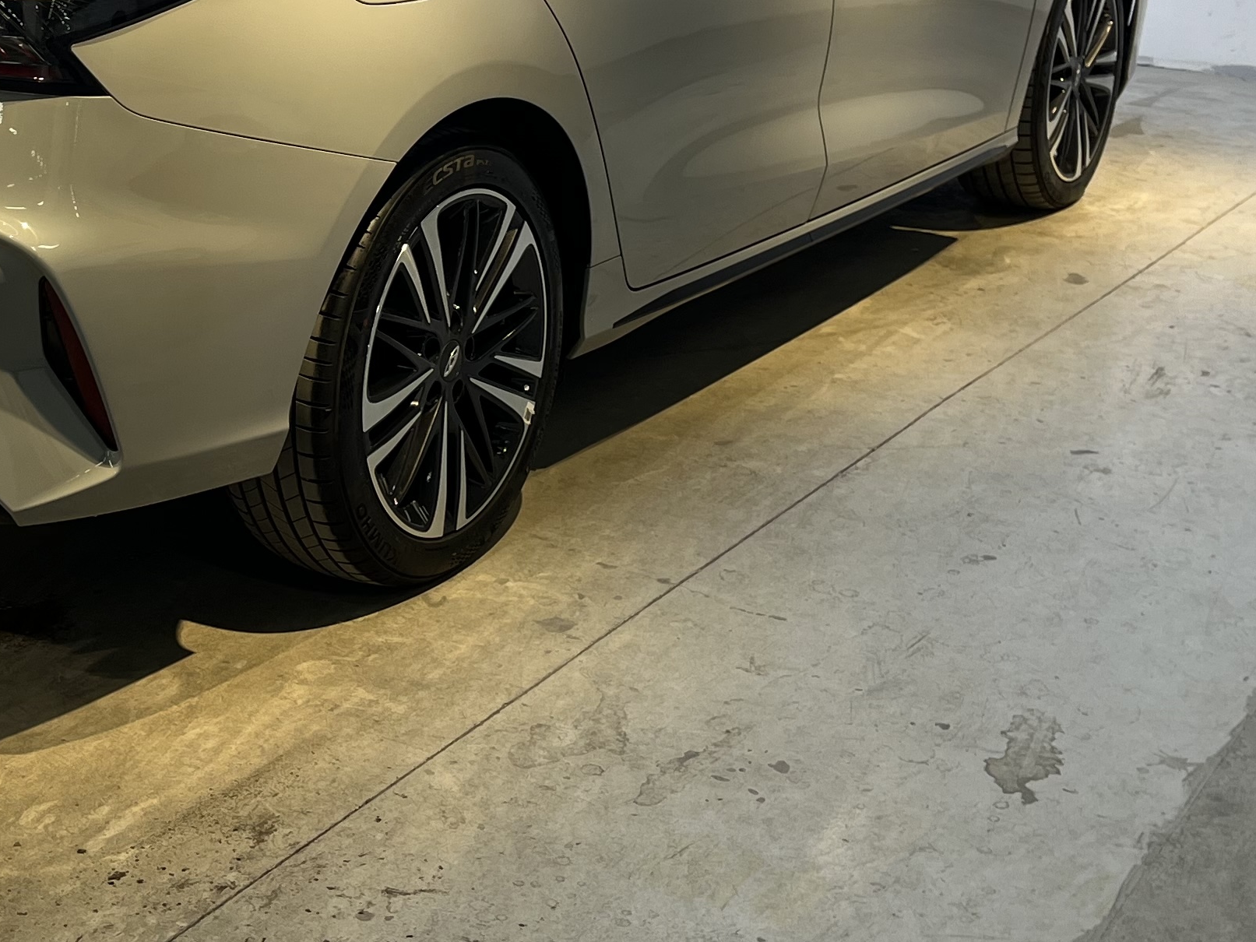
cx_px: 288
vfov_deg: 22.2
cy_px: 154
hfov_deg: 29.3
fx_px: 2359
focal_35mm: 65
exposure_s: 1/104
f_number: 1.6
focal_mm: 5.1
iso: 32
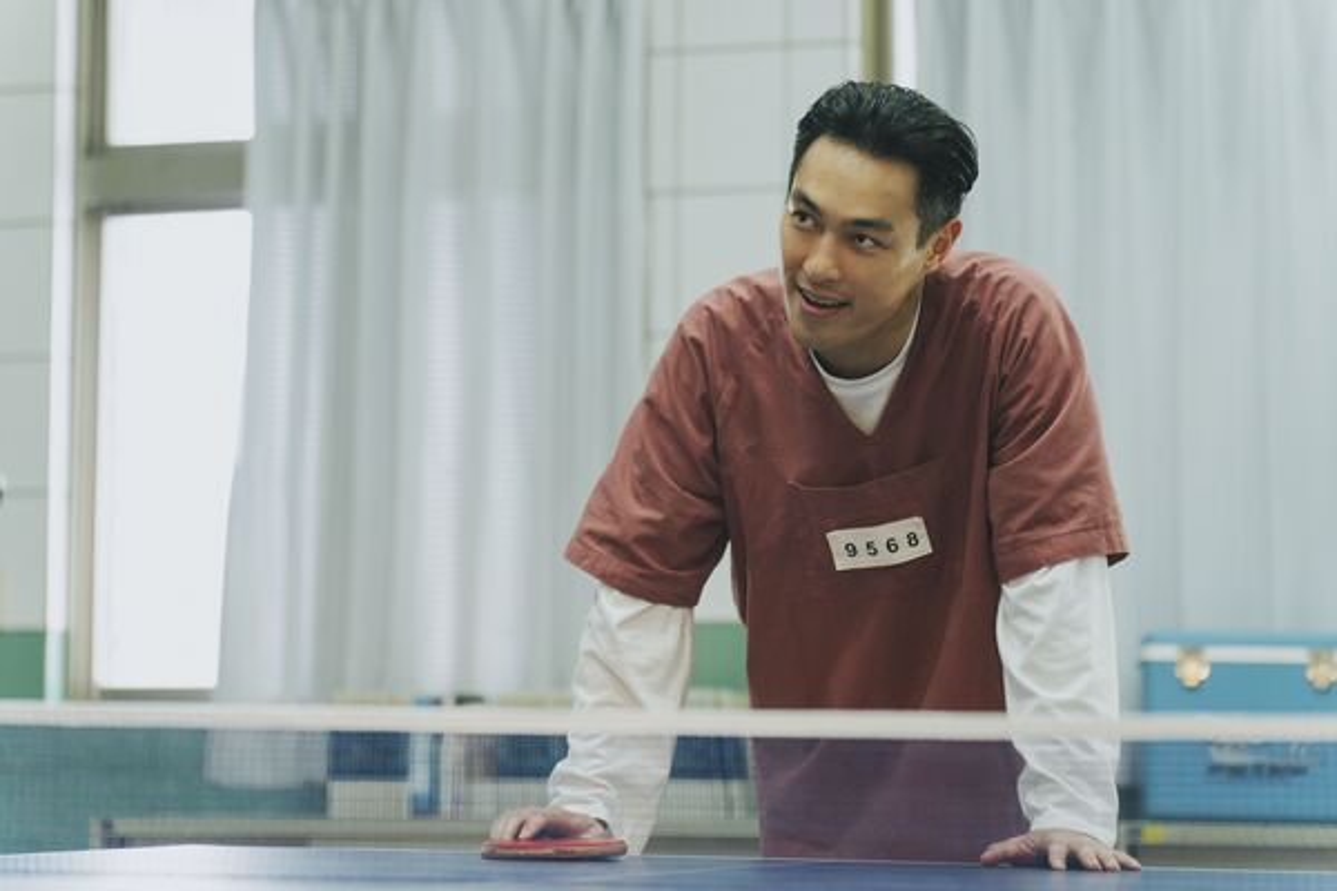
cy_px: 446
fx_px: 3788
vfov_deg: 13.4
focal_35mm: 102
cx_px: 668
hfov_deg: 20.0
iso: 1600
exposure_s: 1/640
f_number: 2.8
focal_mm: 102
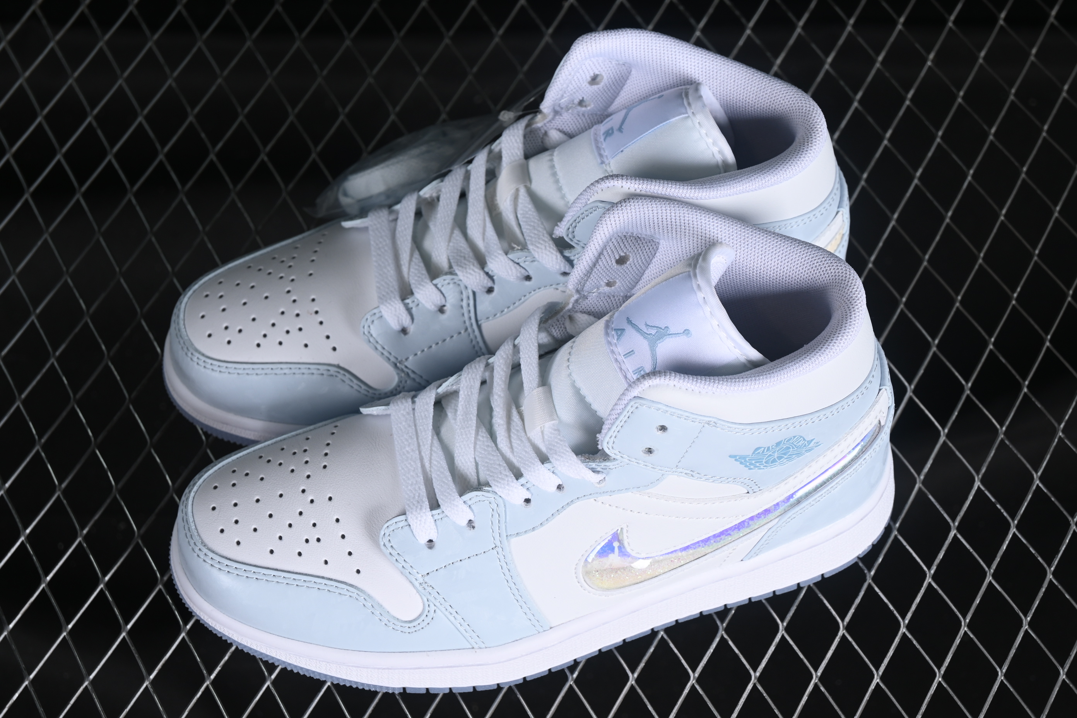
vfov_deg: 18.2
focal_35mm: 75
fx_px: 2244
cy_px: 359
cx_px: 538
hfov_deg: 27.0
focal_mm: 50
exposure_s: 1/80
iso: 160
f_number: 7.1
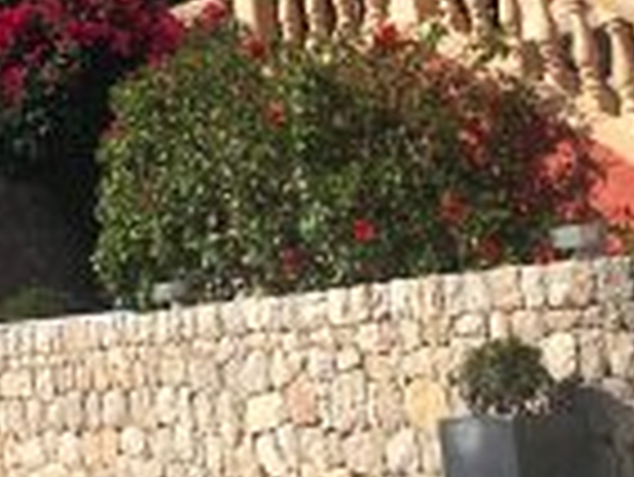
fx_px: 1833
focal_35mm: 100
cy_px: 68
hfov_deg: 18.9
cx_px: -52
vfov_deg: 14.7
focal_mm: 4.13
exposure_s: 1/1642
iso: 50
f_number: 2.4
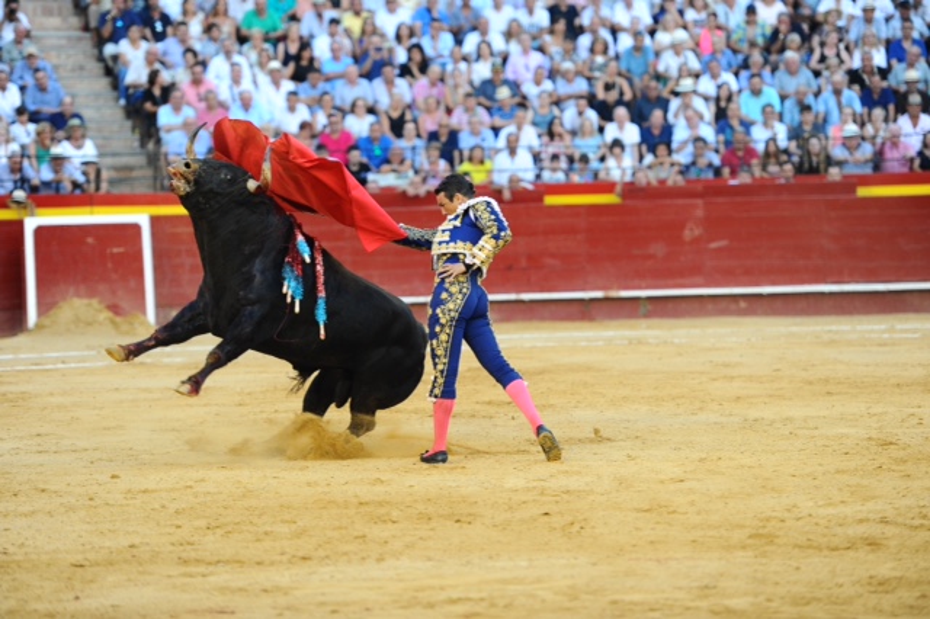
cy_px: 310
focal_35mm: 150
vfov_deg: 9.1
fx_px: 3873
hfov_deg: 13.7
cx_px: 465
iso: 1000
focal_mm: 150
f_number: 2.8
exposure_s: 1/400
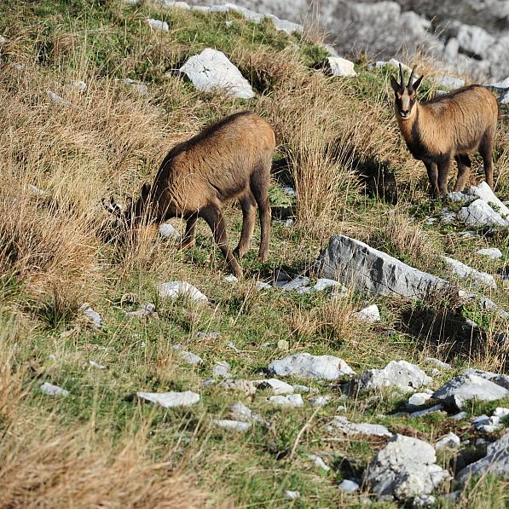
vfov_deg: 5.1
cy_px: 254
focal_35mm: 346
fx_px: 5756
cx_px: 370
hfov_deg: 5.1
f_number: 10
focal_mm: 270
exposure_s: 1/400
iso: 200
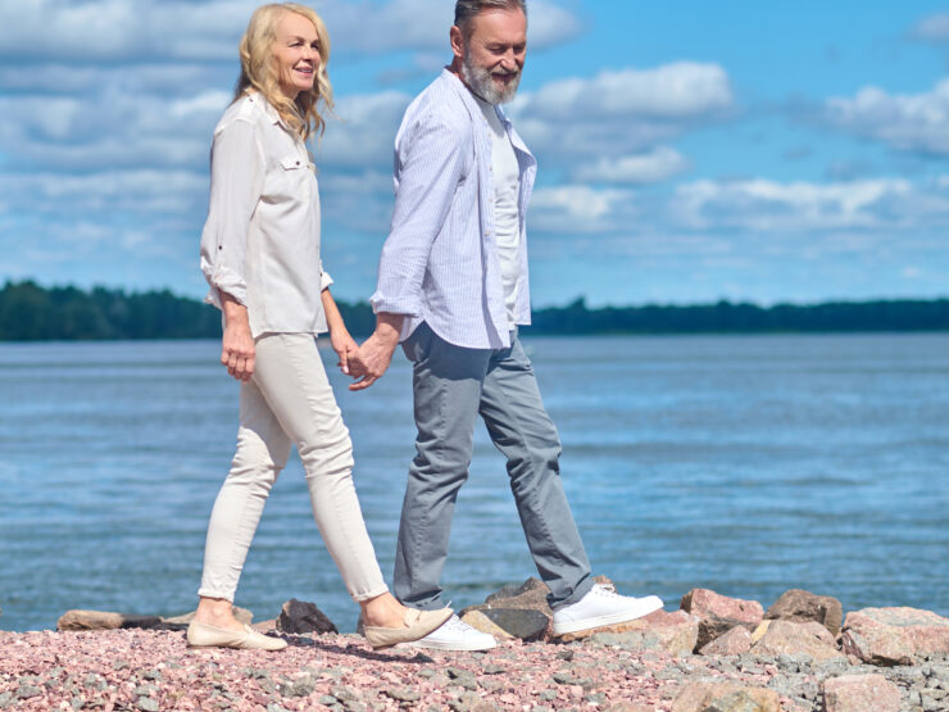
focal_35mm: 113
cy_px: 301
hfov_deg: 17.4
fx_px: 3098
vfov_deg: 13.1
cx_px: 451
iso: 100
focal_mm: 85
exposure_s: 1/3200
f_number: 2.8
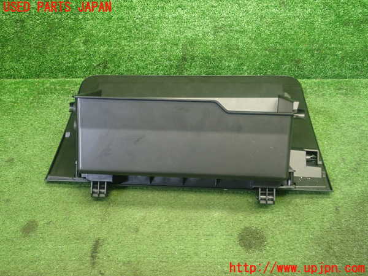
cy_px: 138
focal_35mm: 38
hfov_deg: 49.0
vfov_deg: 37.7
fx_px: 404
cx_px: 184
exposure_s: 1/40
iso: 500
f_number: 2.7
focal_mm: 6.83
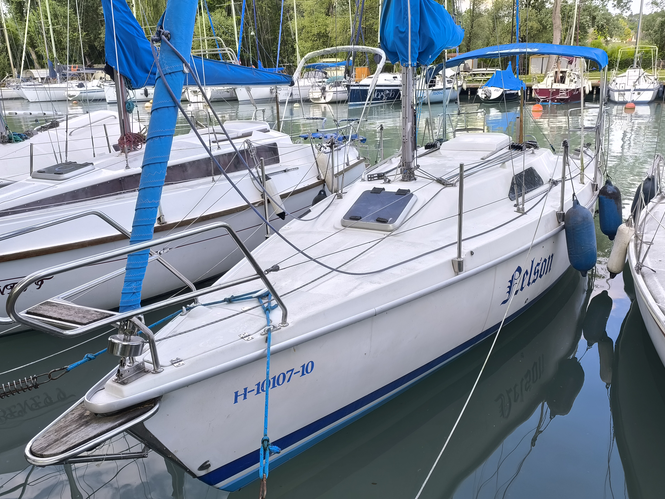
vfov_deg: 54.8
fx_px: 480
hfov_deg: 69.4
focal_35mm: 25
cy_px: 229
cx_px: 333
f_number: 1.65
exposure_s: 1/168
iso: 50
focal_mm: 6.14
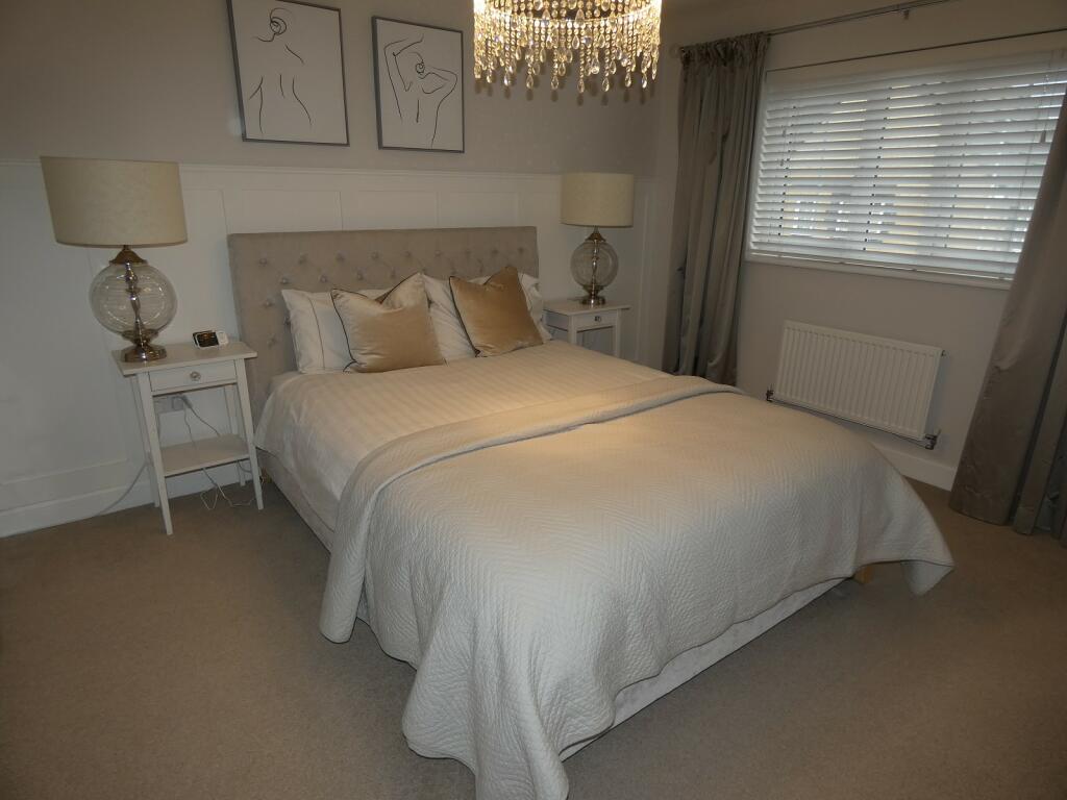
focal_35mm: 20
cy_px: 400
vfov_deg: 66.0
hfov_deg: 81.7
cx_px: 534
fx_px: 616
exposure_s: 1/60
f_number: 2.8
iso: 80
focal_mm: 3.6
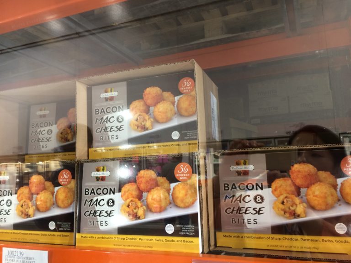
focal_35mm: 29
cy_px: 132
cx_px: 176
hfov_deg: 61.7
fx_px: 294
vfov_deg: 48.2
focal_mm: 4.15
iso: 64
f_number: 2.2
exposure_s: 1/30
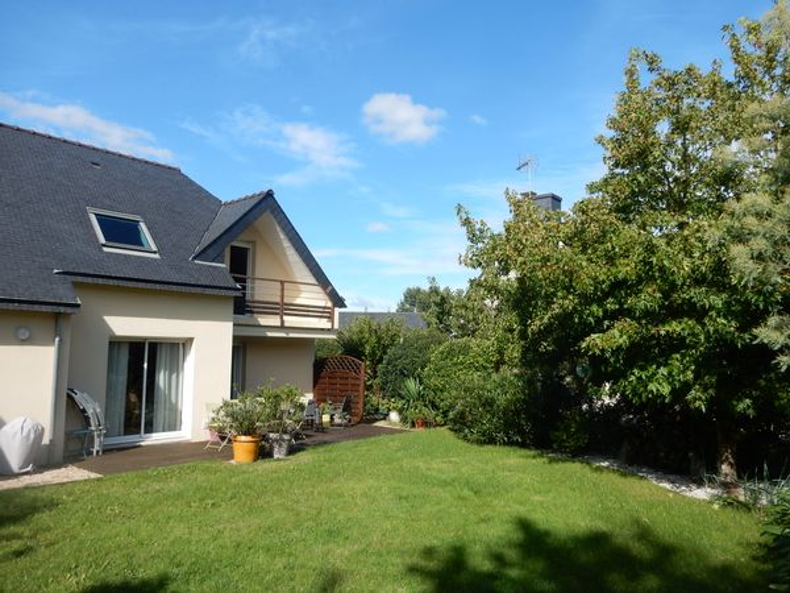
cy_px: 296
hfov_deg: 69.4
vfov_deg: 54.9
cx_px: 395
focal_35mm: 25
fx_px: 571
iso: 125
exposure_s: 1/1000
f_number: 3.7
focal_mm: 4.5
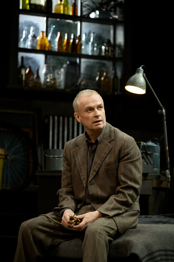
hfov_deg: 11.4
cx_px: 87
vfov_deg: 17.1
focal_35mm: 120
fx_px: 870
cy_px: 131
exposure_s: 1/320
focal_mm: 120
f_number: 4
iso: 6400
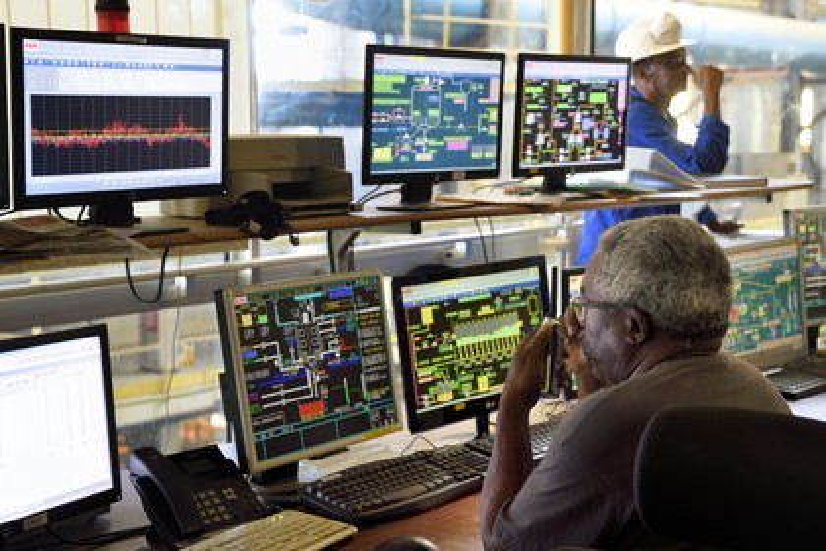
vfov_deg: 24.2
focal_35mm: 56
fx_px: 1285
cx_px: 413
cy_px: 276
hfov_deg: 35.6
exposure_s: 1/8
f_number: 6.3
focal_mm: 56
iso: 800
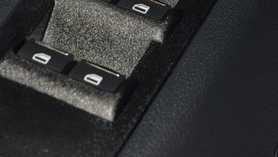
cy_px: -14
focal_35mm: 212
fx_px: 1563
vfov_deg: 5.7
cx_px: 126
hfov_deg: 10.2
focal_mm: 70
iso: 100
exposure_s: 1/125
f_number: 8
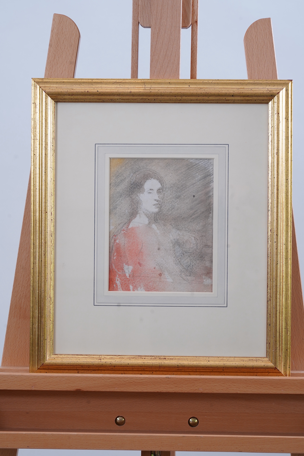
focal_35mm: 105
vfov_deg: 19.5
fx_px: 1330
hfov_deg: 13.0
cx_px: 152
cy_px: 228
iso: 800
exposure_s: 1/125
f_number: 10
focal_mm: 105
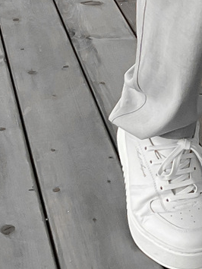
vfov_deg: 13.9
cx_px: 347
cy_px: -162
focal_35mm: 131
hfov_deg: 10.7
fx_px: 1018
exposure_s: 1/120
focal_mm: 3
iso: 50
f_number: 1.8
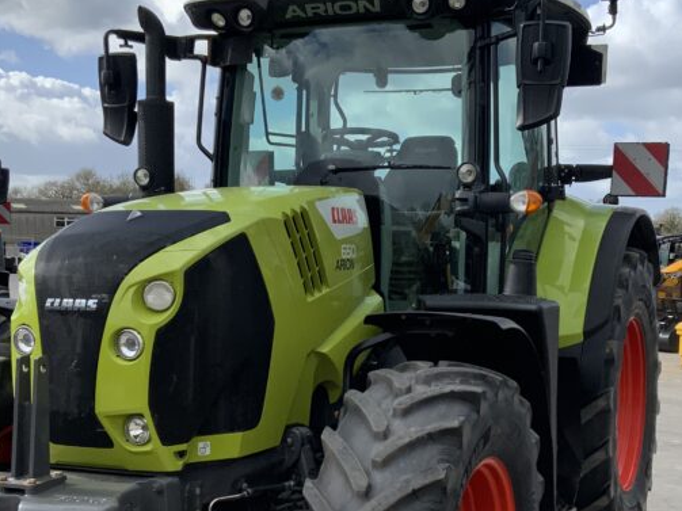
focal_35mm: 59
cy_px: 382
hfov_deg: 32.7
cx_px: 363
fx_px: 1162
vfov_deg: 24.5
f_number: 1.8
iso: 16
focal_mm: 3
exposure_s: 1/1534
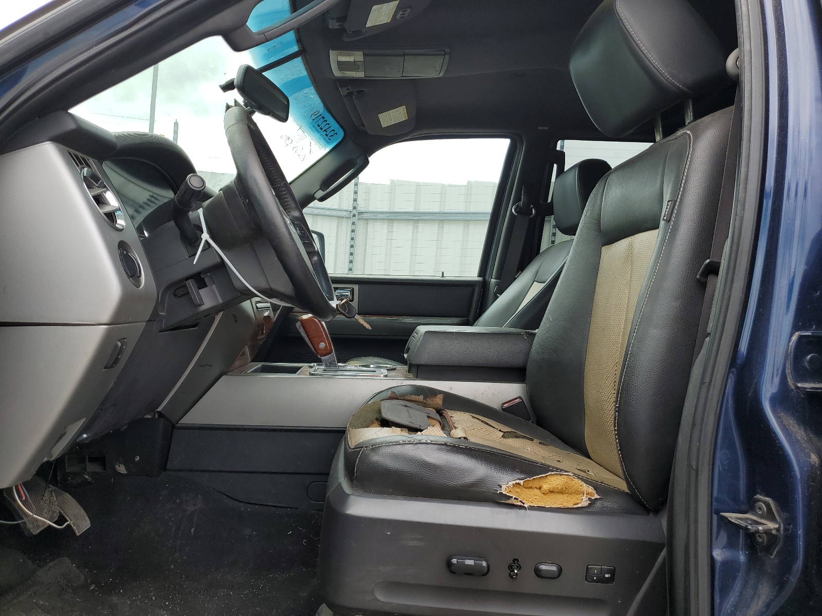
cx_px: 411
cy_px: 308
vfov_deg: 53.1
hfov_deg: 67.3
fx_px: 617
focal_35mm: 26
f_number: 1.5
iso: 50
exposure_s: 1/1000
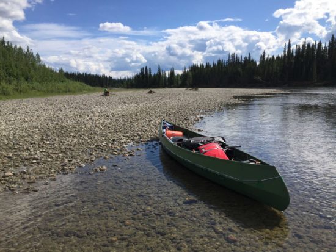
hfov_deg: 61.6
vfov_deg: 48.3
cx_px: 168
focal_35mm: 29
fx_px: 282
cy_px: 126
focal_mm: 4.15
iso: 32
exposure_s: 1/2639
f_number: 2.2
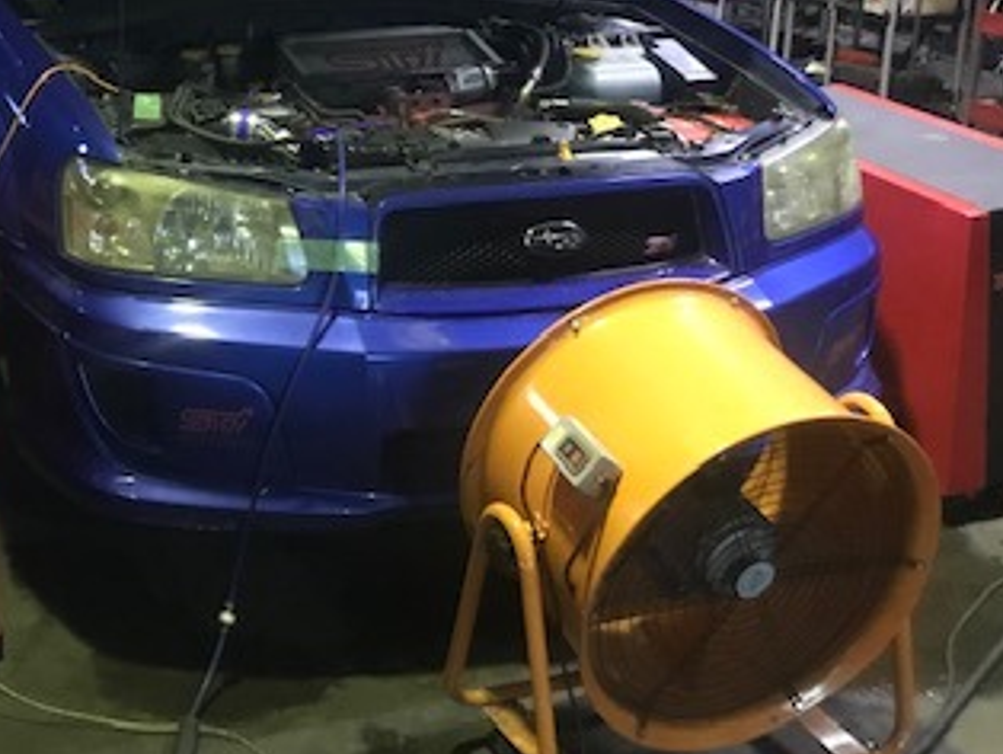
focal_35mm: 57
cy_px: 70
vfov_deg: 24.9
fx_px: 1653
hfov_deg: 32.6
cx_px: 172
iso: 100
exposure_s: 1/4
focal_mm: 3.99
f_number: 1.8
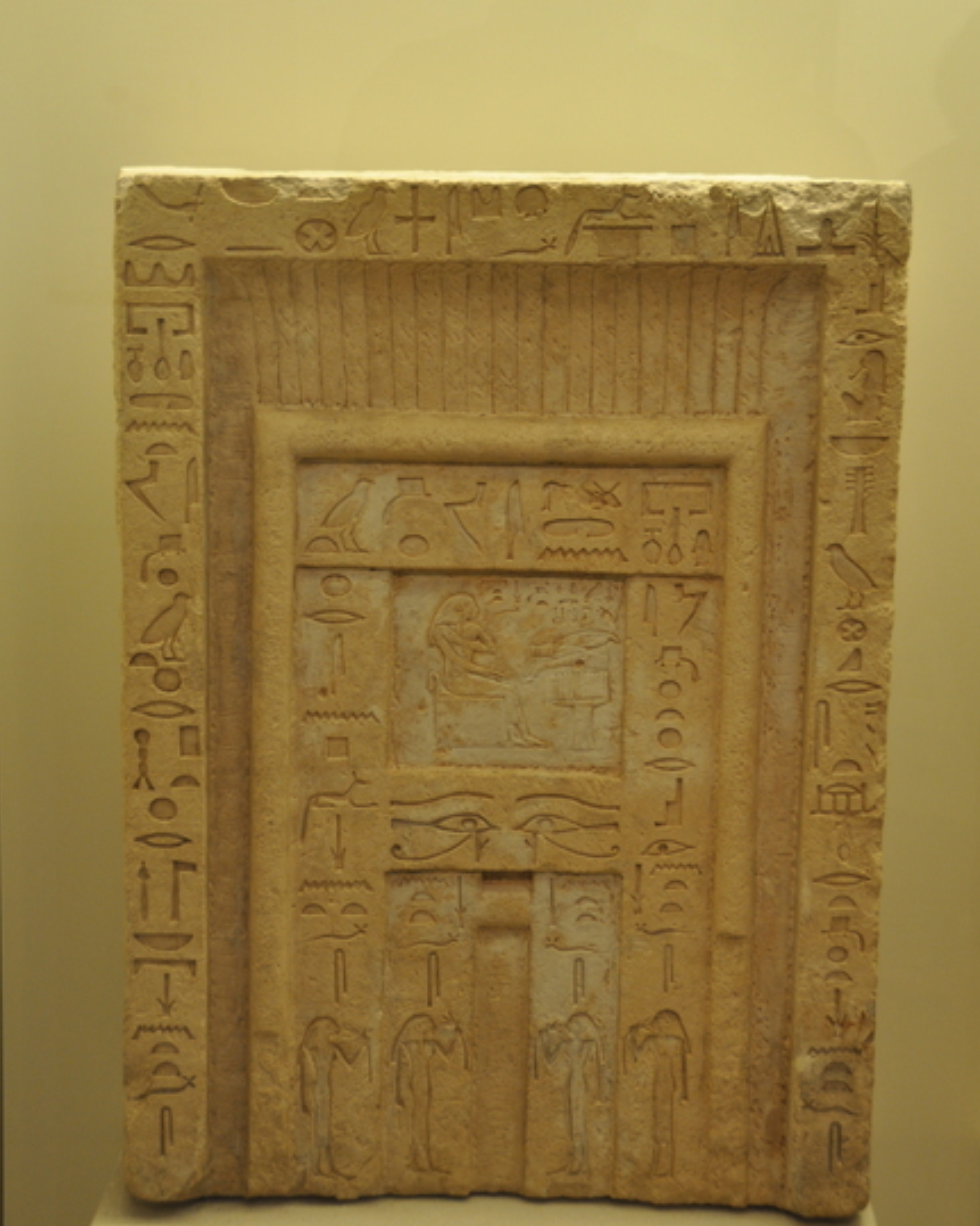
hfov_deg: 22.2
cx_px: 495
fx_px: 2502
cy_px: 594
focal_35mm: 69
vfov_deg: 27.5
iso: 500
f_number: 4.5
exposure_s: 1/30
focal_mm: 40
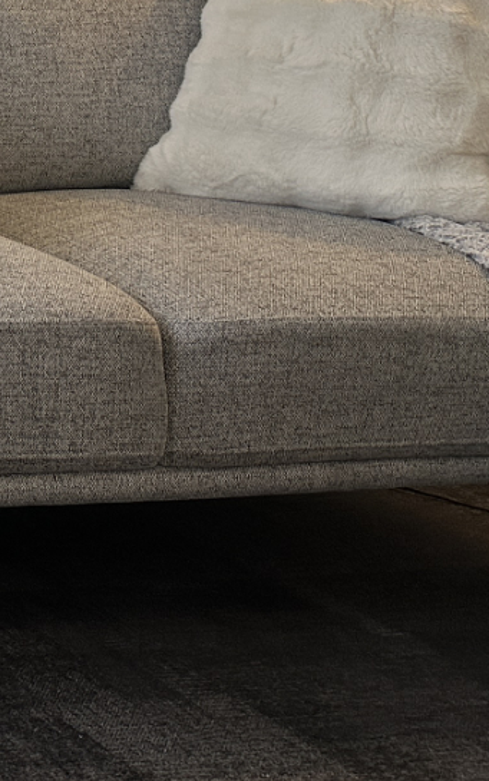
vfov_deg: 22.8
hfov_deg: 12.0
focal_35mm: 84
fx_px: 1790
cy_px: -133
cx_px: -743
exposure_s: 1/121
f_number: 1.8
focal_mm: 6.9
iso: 125
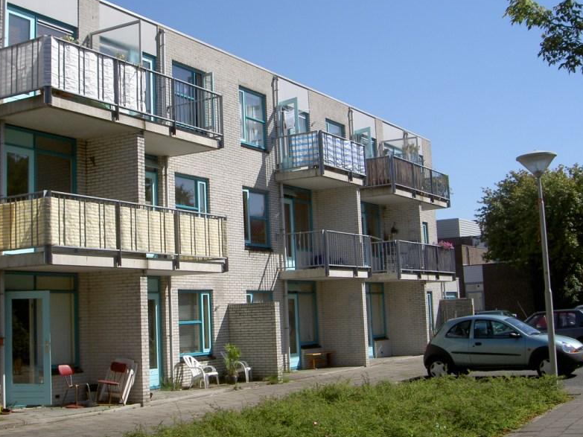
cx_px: 206
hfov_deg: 37.2
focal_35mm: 51
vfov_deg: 28.5
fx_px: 859
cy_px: 198
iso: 50
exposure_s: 1/500
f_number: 4.7
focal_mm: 8
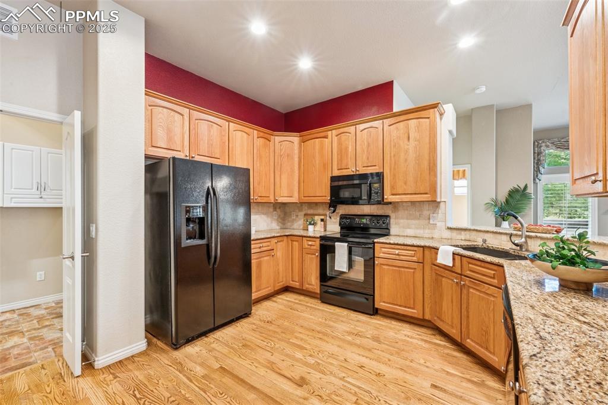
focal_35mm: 15
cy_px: 202
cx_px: 304
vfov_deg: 77.3
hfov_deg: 100.4
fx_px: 253
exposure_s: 5
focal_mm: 15
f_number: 11
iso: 100
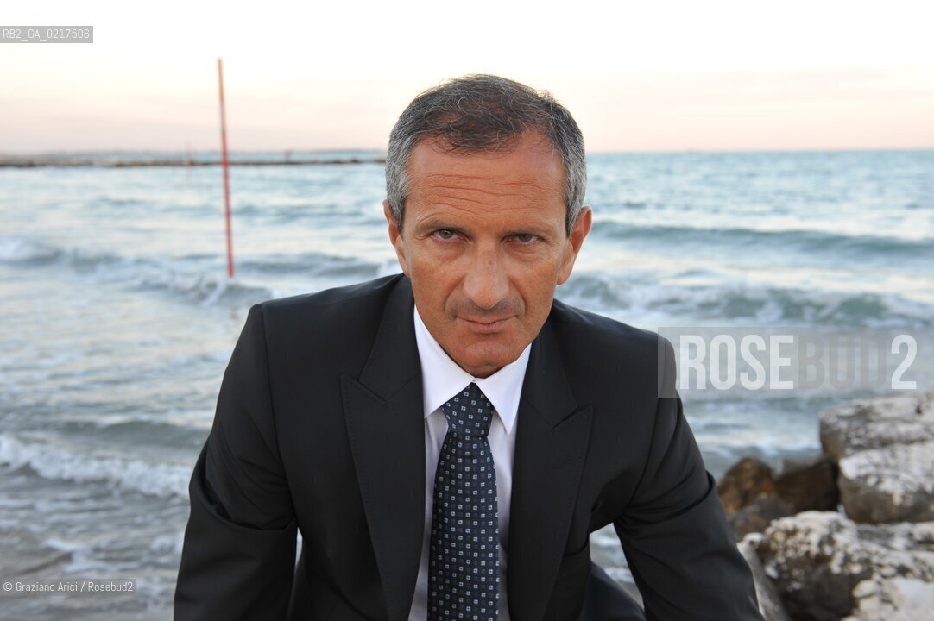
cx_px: 467
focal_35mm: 38
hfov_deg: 50.7
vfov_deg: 35.0
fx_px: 985
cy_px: 310
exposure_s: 1/100
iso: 400
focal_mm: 38
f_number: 6.3
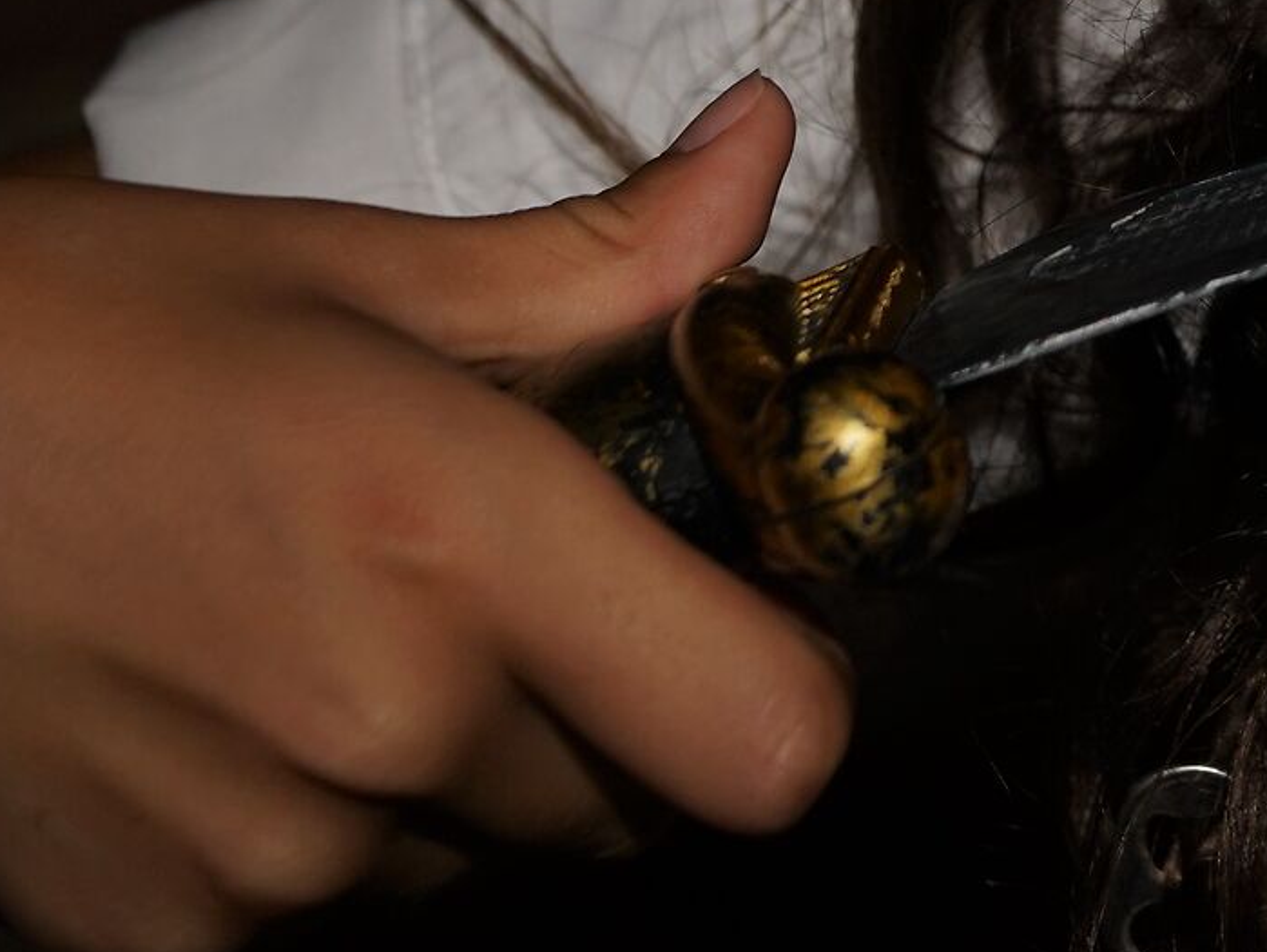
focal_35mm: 231
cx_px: 1747
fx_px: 8459
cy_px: -487
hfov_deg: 8.4
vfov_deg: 6.4
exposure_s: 1/60
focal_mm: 70
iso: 400
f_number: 6.3
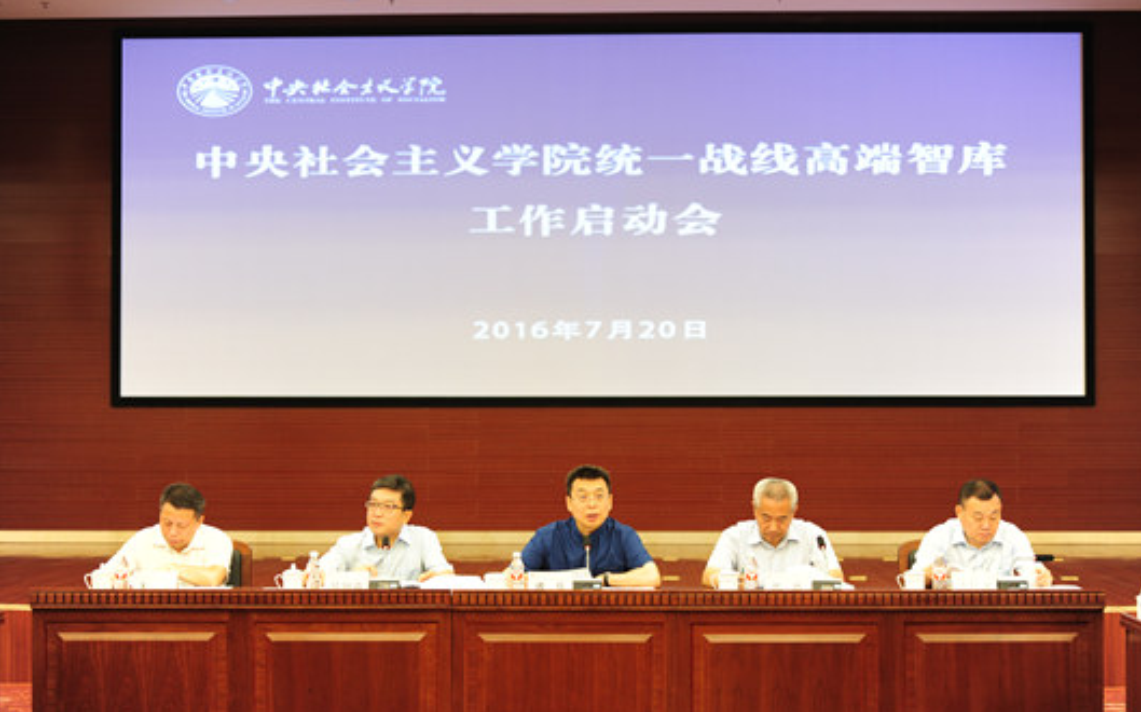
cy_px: 381
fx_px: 2238
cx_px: 574
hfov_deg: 28.6
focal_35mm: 72
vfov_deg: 18.1
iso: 1000
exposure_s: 1/80
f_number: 3.2
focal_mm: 70
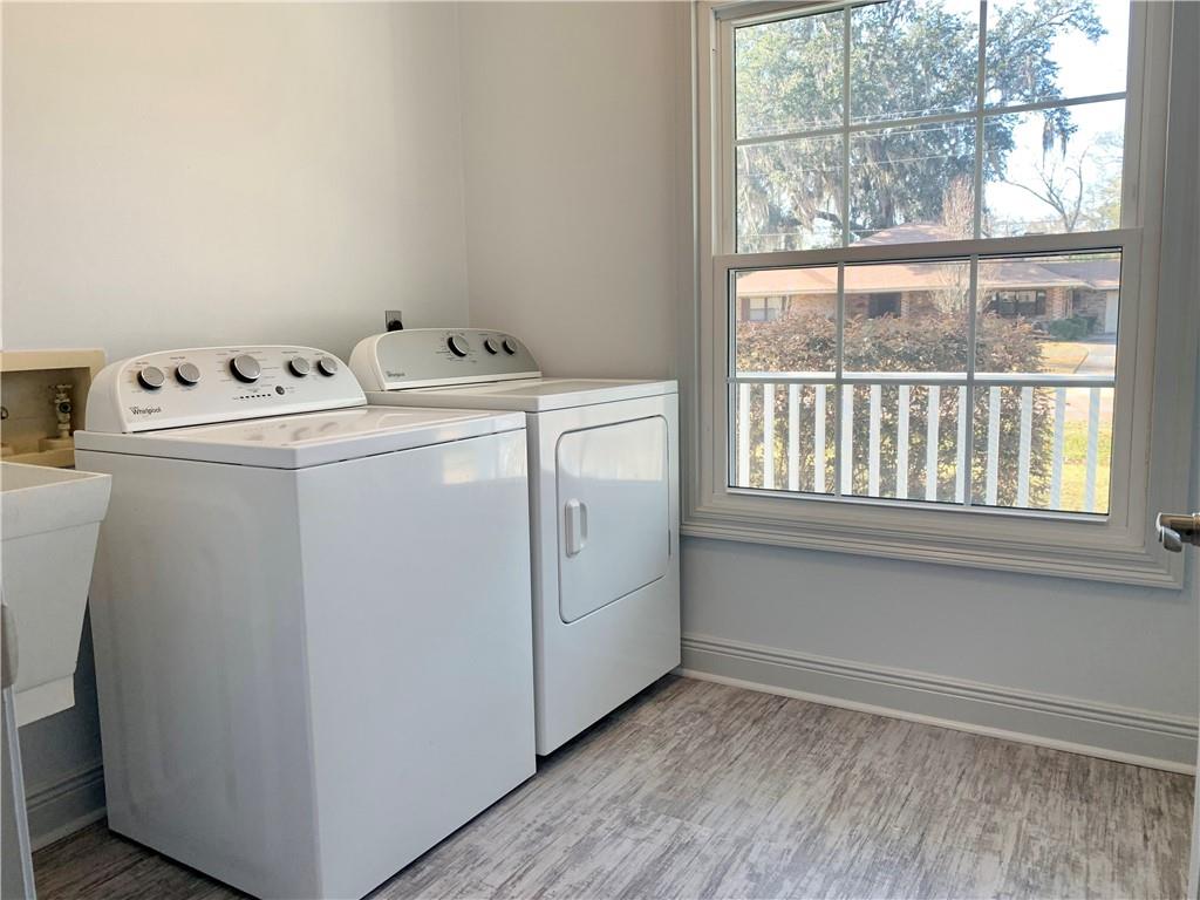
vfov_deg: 53.1
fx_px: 901
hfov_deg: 67.3
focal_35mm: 26
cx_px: 600
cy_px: 450
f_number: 1.8
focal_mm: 4.25
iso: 50
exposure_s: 1/121
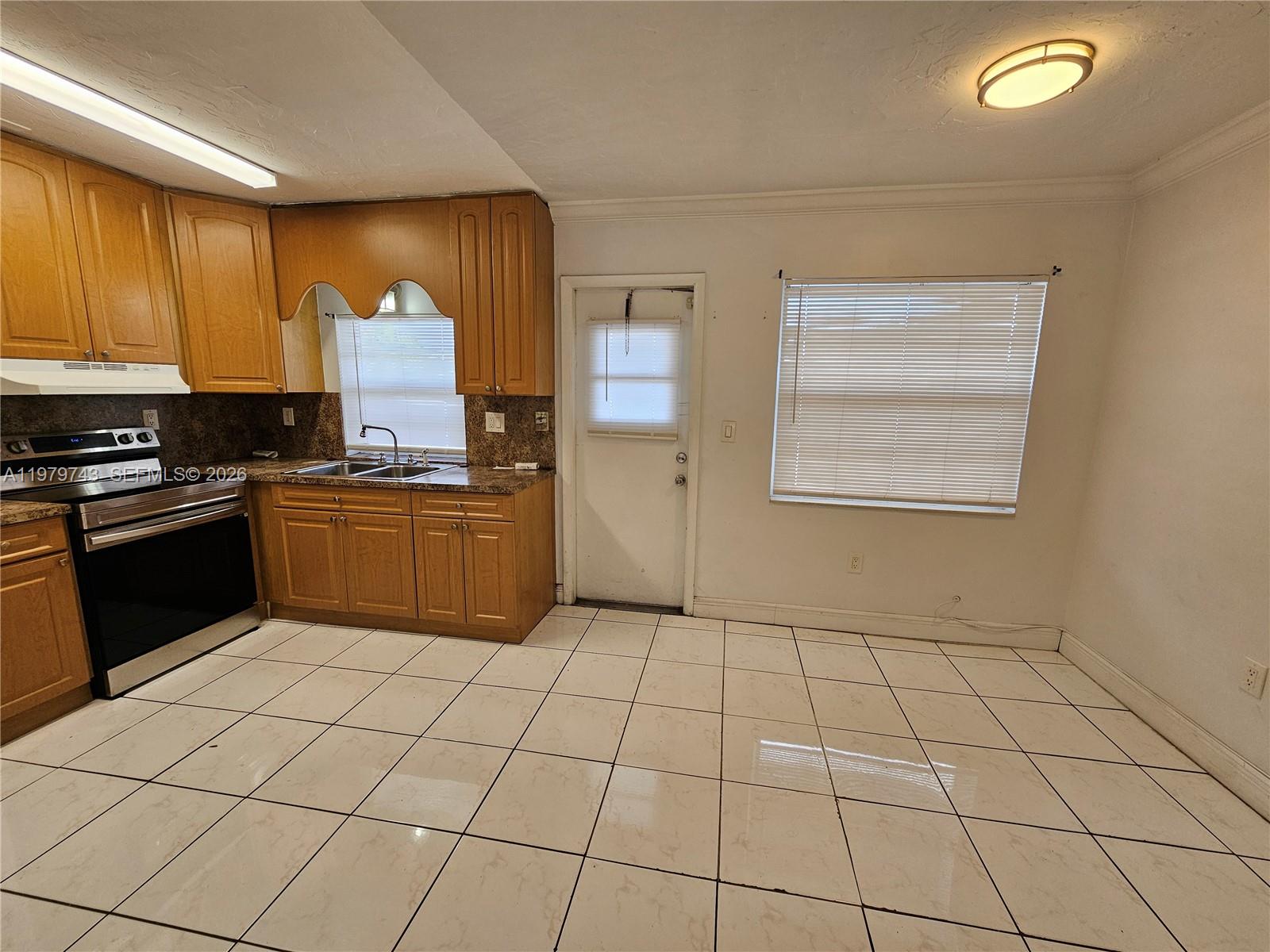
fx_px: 477
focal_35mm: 13
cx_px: 635
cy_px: 476
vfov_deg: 89.9
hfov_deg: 106.2
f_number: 2.2
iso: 64
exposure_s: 1/60
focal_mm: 2.2
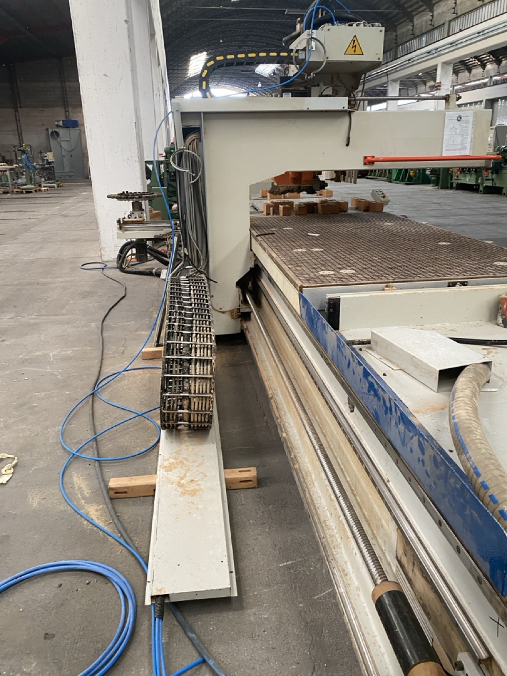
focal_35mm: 26
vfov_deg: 67.3
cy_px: 338
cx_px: 254
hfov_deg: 53.1
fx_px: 508
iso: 250
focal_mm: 4.25
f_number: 1.8
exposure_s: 1/60
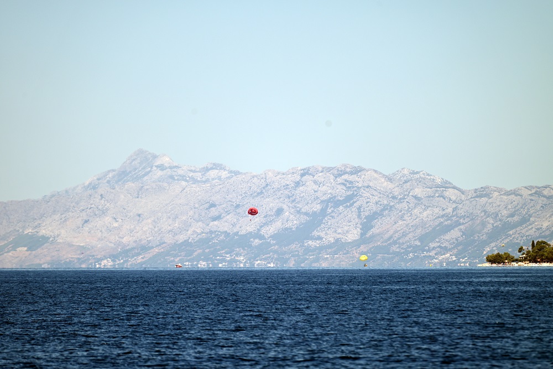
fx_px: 4609
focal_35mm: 300
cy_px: 184
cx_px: 276
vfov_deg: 4.6
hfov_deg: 6.9
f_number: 5.6
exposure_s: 1/800
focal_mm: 300
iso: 100
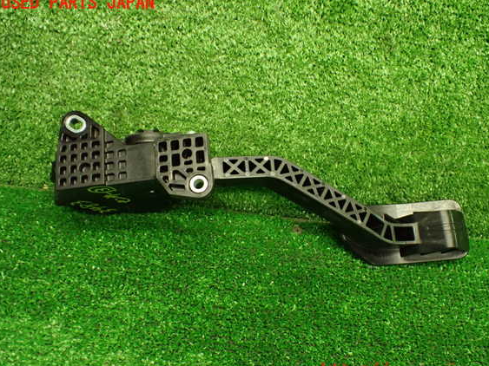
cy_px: 187
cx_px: 257
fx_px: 452
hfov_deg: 56.8
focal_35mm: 32
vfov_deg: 44.1
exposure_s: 1/100
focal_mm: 5.4
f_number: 2.3
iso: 800
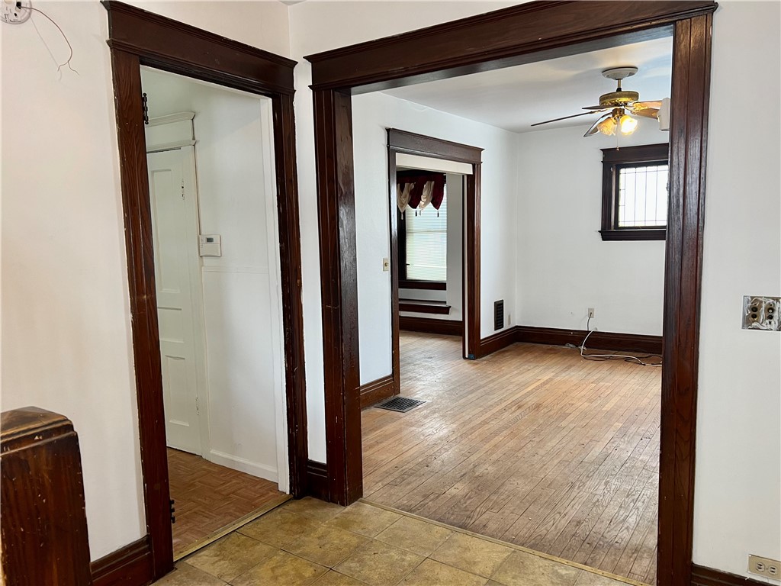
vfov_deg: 53.1
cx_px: 390
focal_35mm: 26
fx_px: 587
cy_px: 293
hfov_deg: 67.3
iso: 80
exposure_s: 1/60
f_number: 1.5
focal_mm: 5.7
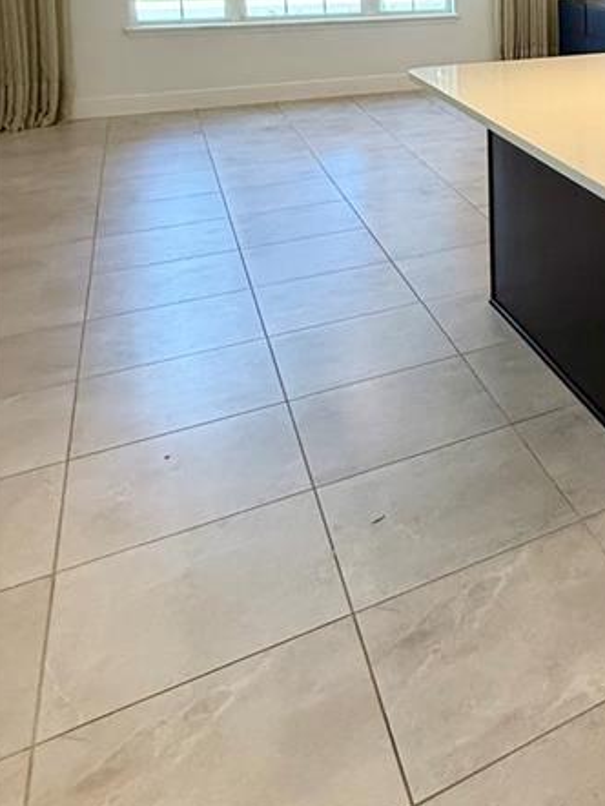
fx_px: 885
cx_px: 809
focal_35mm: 38
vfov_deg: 43.5
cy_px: 42
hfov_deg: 29.5
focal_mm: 2.22
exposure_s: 1/100
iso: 320
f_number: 2.2
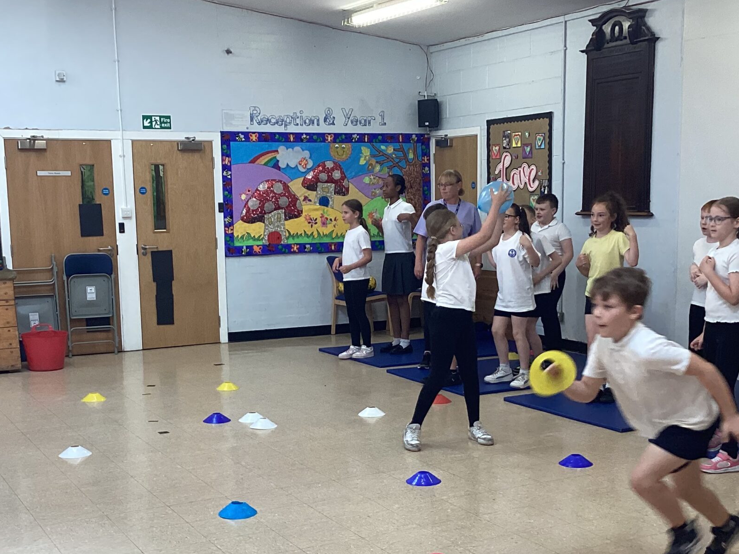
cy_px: 347
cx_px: 346
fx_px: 1067
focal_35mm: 50
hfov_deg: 38.2
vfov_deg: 29.0
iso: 100
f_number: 2.4
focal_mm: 3.3
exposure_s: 1/100
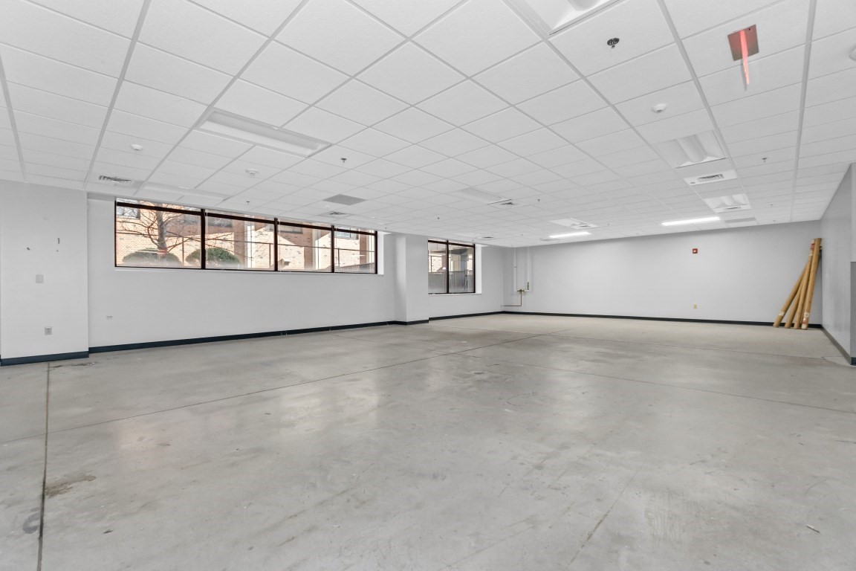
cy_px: 286
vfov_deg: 77.3
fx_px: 357
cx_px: 428
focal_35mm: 15
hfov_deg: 100.4
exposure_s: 1/60
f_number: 5
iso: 800
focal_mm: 10
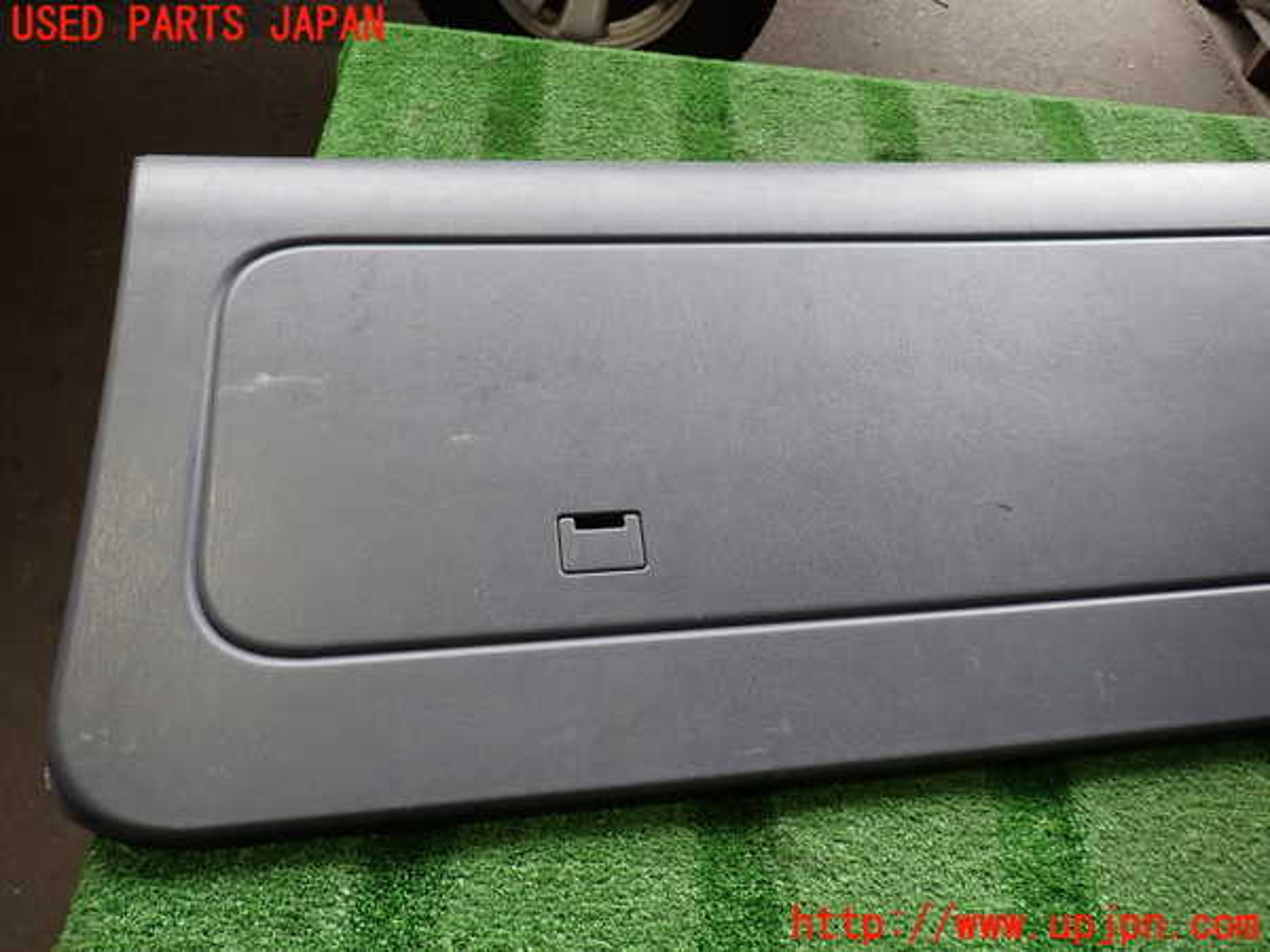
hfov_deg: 69.4
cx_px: 635
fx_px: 917
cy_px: 476
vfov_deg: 54.9
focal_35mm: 25
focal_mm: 4.5
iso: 100
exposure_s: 1/60
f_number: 2
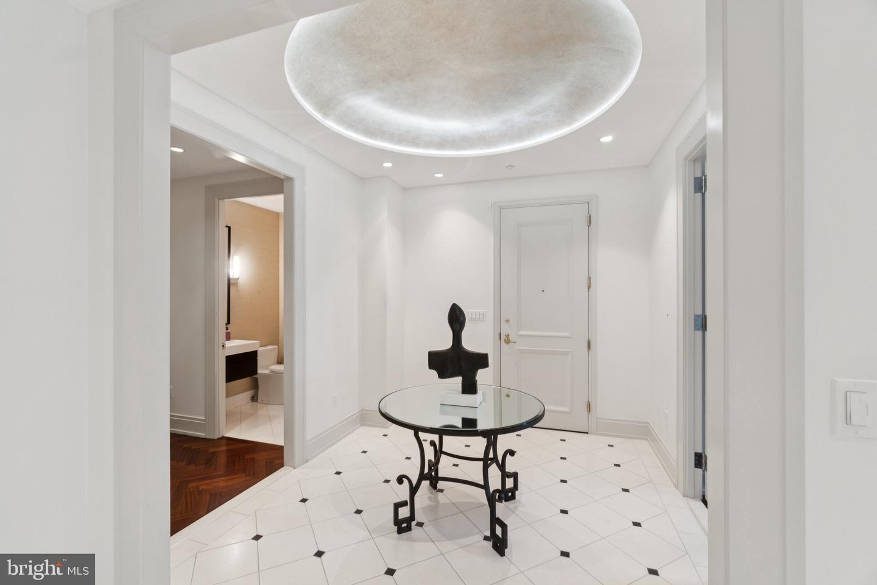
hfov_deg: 100.4
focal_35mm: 15
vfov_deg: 77.3
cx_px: 438
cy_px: 292
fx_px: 365
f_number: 7.1
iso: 200
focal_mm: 10
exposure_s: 1/6
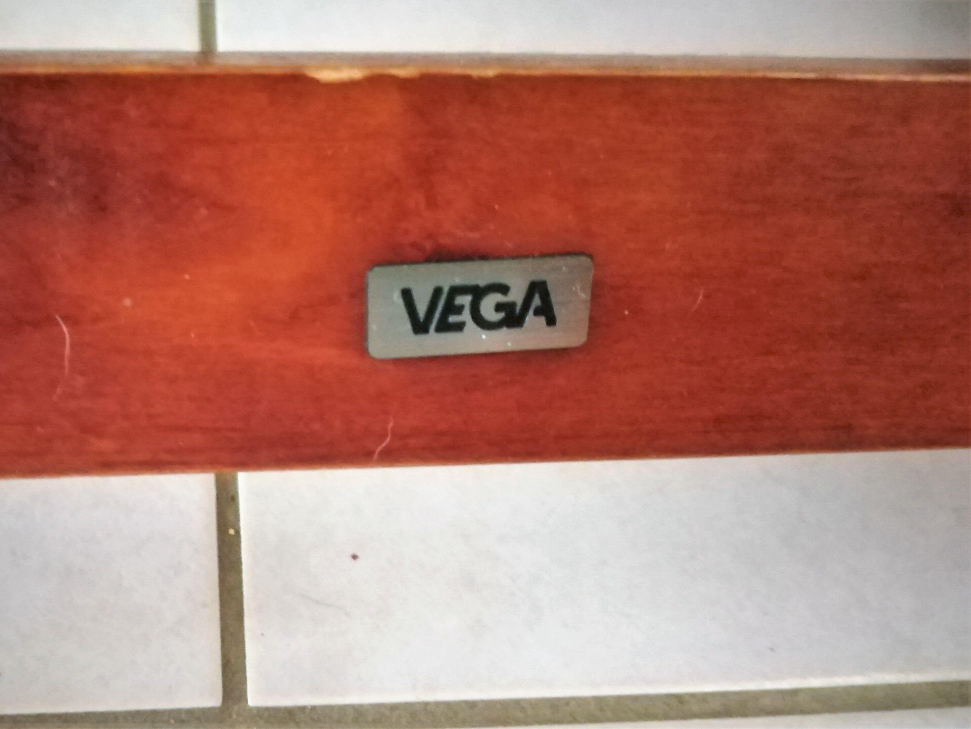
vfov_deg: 53.1
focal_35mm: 26
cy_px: 364
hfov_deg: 67.3
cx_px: 486
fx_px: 729
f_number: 1.8
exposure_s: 1/15
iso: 3880
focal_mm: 3.6
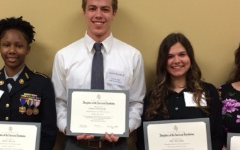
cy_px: 105
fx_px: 379
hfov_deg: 34.9
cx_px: 87
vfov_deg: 22.2
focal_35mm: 58
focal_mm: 4.15
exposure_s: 1/30
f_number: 2.2
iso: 160
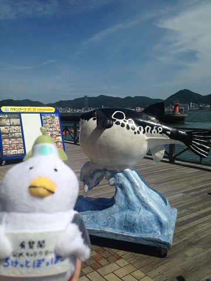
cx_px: 106
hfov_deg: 42.9
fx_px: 268
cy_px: 140
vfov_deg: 55.4
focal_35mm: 33
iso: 50
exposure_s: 1/4525
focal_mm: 4.12
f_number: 2.4
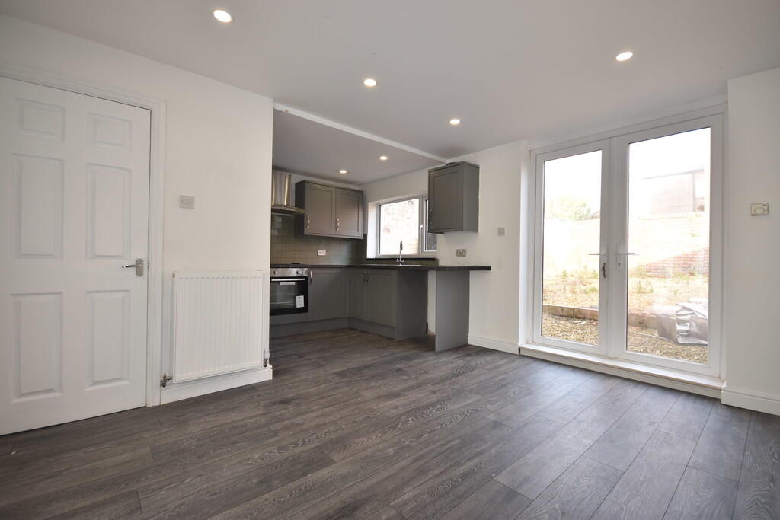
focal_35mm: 15
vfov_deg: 77.3
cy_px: 260
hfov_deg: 100.4
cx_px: 390
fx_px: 325
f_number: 4
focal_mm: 10
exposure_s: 1/30
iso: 100
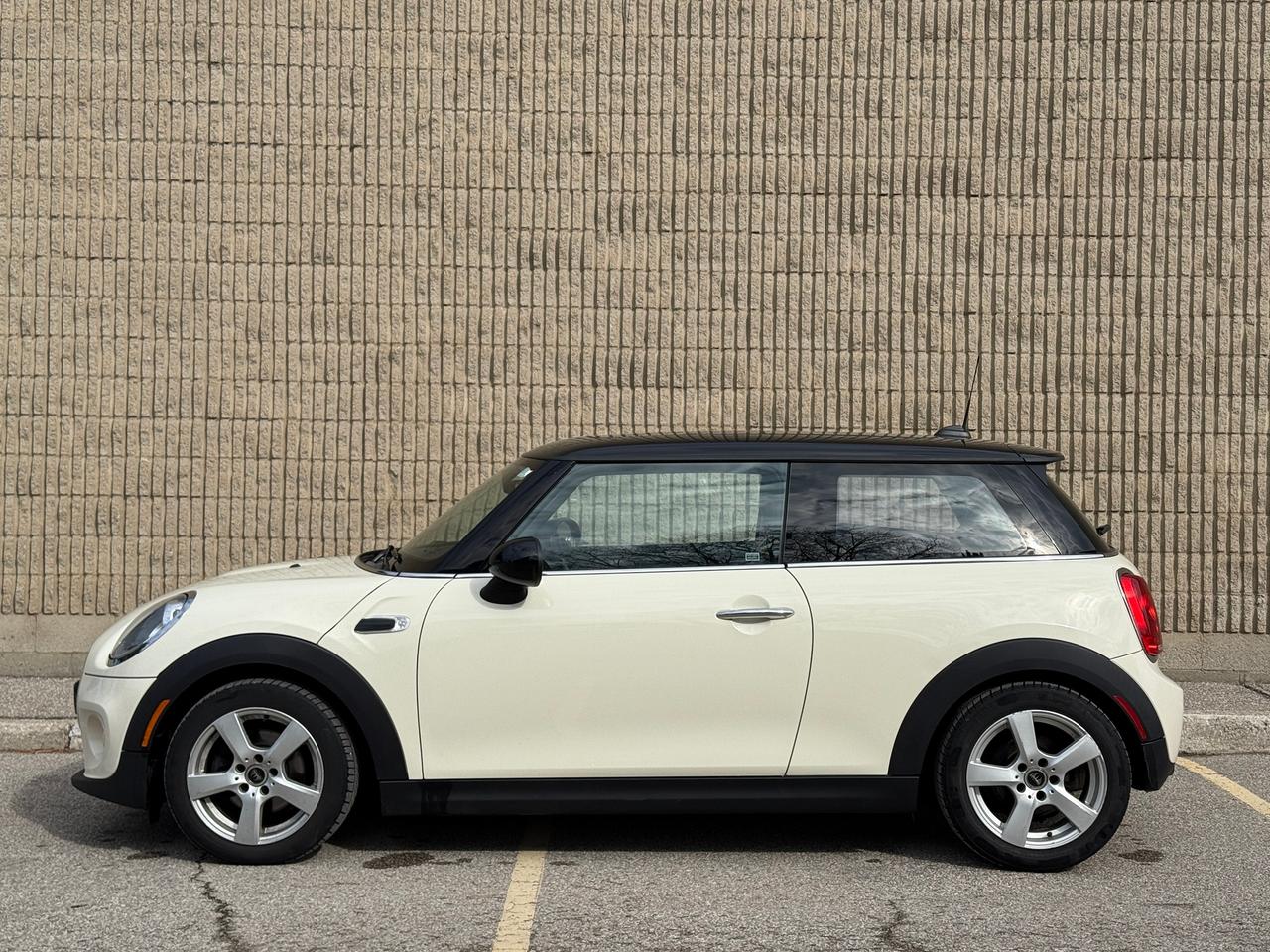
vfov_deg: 30.3
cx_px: 635
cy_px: 476
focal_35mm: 48
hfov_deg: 39.7
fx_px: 1761
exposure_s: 1/5587
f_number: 1.78
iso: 64
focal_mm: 6.76
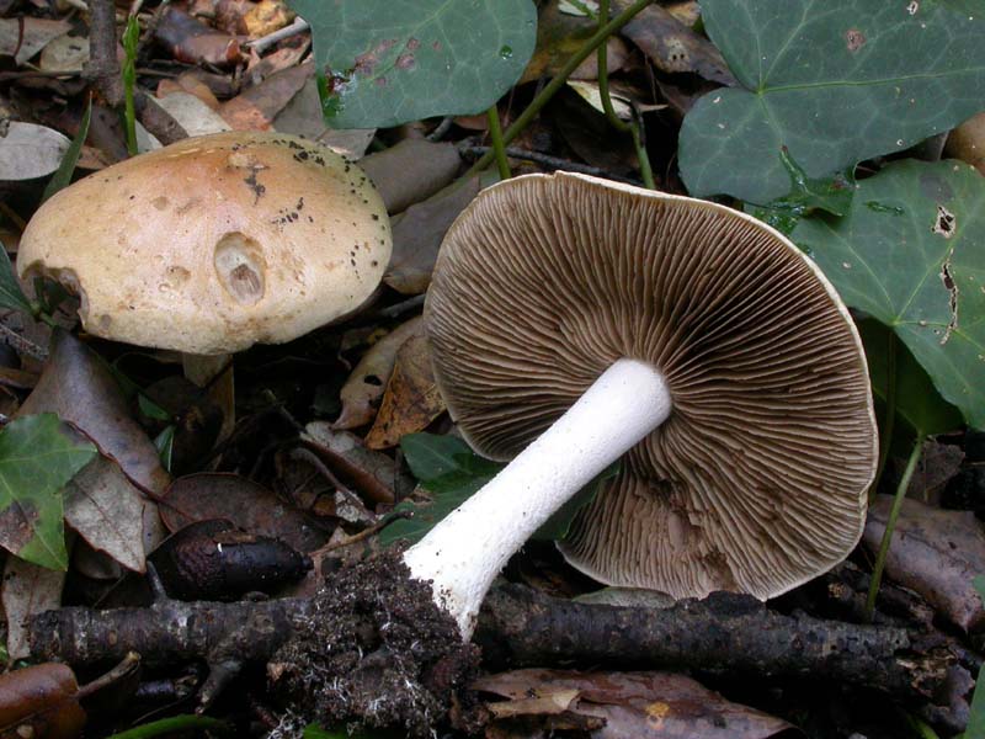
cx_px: 492
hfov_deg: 28.6
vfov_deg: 21.6
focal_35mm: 68
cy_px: 370
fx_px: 1935
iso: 200
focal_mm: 14.2
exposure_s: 1/8
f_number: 9.3
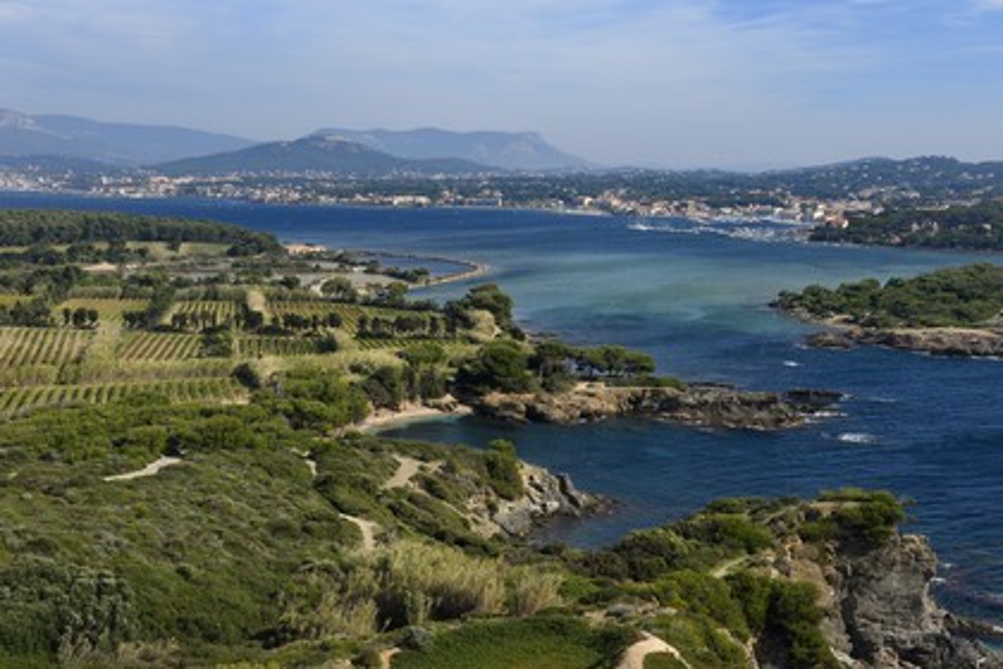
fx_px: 1393
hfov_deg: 39.6
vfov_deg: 27.0
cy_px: 334
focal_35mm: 50
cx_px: 502
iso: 320
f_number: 13
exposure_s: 1/320
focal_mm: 50
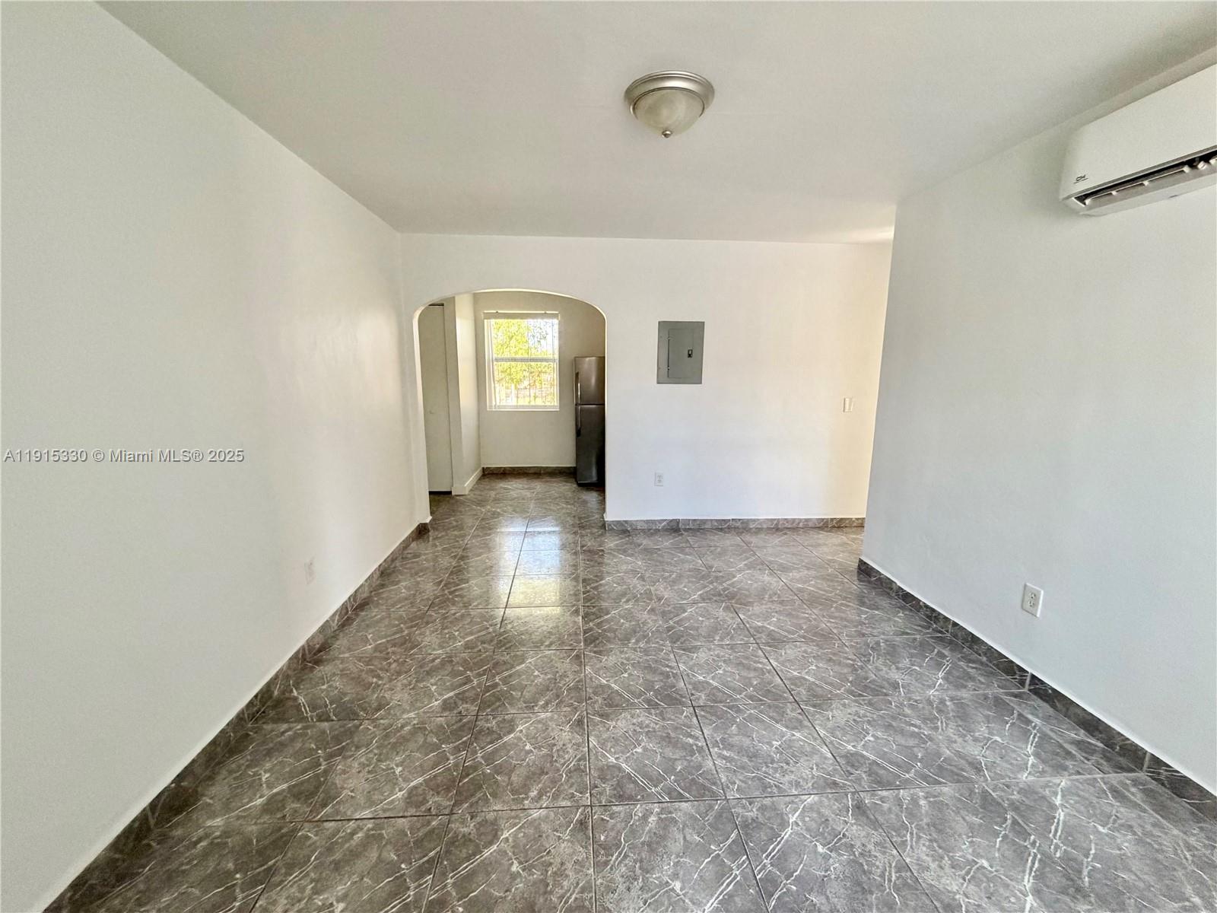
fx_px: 492
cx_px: 608
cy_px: 456
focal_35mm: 14
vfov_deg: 85.7
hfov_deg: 102.1
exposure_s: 1/82
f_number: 2.2
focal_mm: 2.22
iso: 320
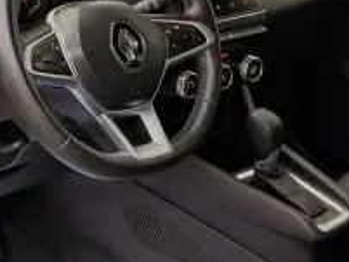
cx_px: 102
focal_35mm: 86
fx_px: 868
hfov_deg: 22.6
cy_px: 45
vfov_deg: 17.0
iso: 160
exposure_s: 1/185
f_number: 1.78
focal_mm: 6.76
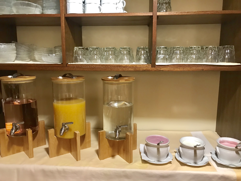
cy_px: 90
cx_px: 120
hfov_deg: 63.4
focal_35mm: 28
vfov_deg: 49.7
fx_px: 195
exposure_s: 1/14
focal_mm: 3.99
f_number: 1.8
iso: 100
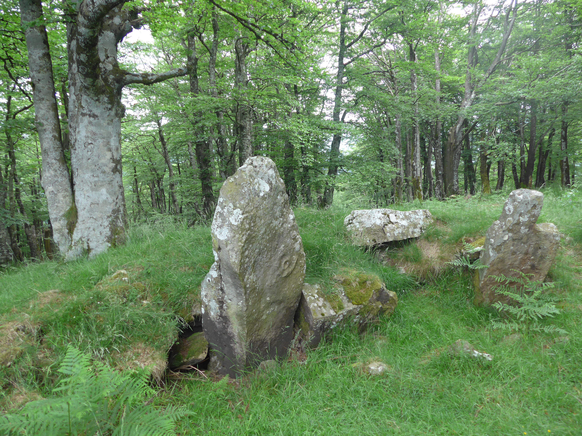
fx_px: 488
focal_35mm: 29
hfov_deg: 61.7
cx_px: 291
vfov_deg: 48.2
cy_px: 218
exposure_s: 1/200
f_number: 2.2
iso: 160
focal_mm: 6
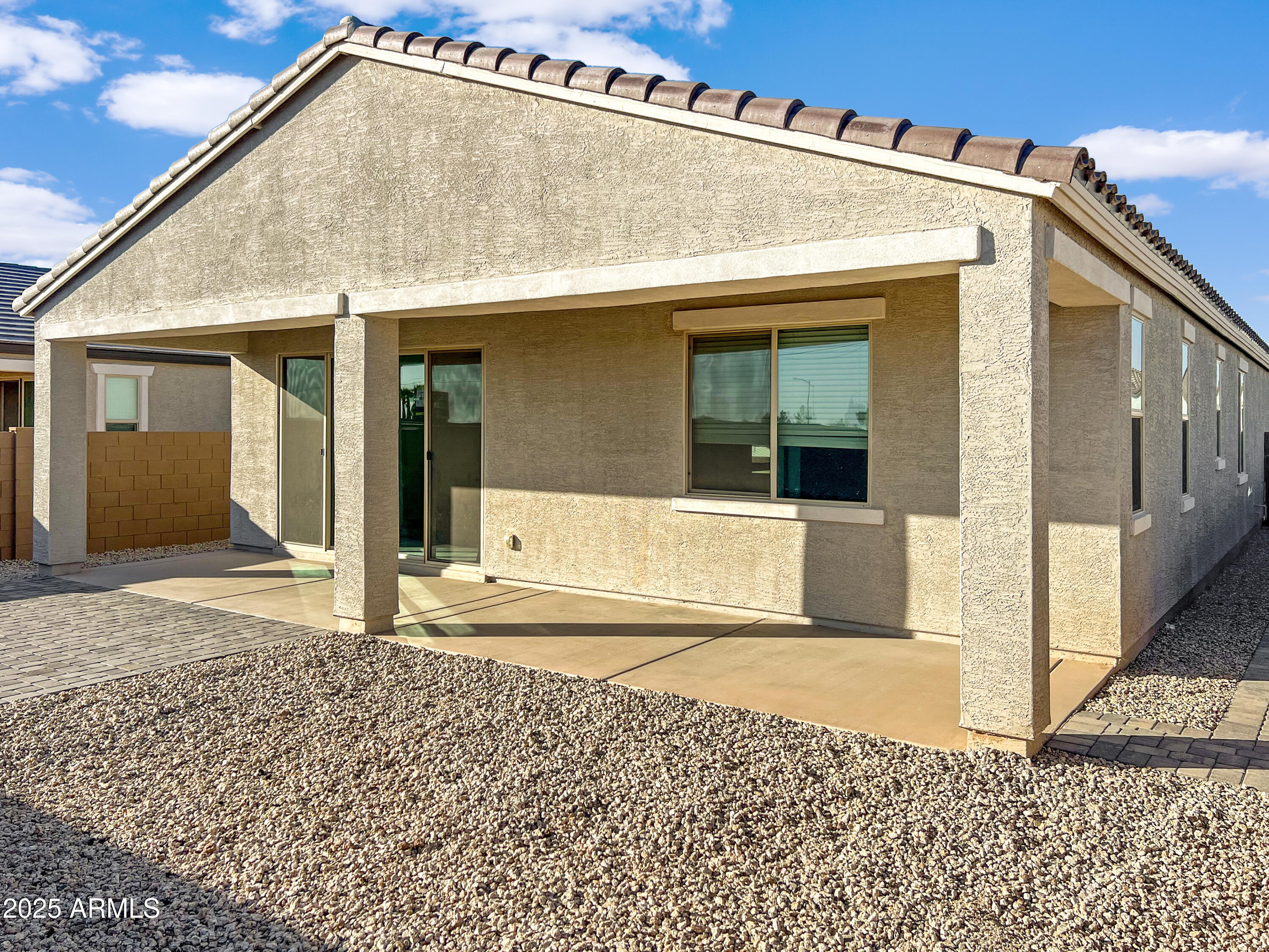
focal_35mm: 26
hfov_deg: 67.3
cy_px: 476
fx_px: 953
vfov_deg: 53.1
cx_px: 634
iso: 50
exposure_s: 1/4400
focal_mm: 5.7
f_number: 1.5
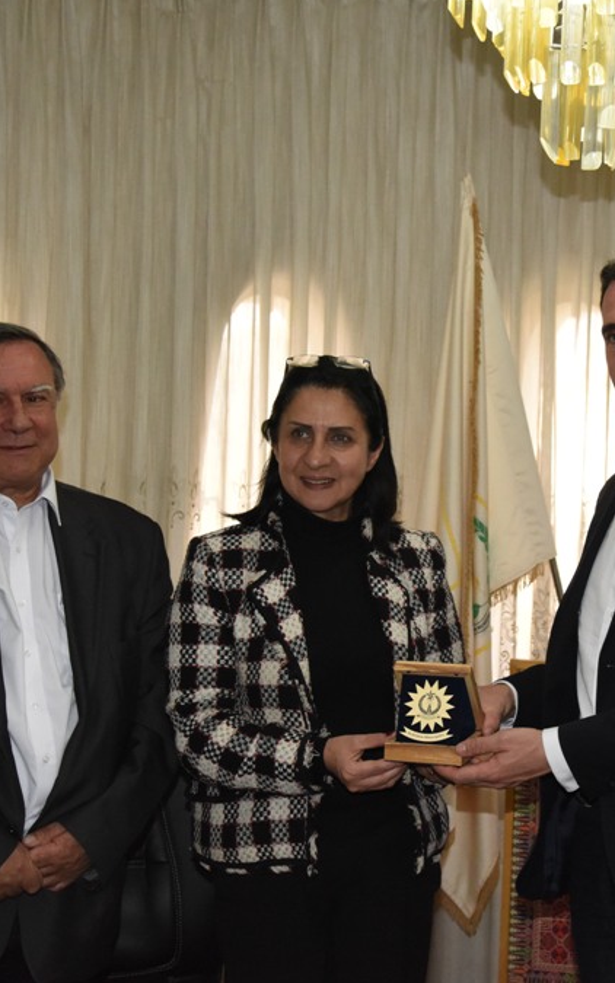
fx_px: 1823
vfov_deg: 30.2
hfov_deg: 19.1
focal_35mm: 68
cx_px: 440
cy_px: 492
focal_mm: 44
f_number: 8
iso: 5000
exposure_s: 1/200
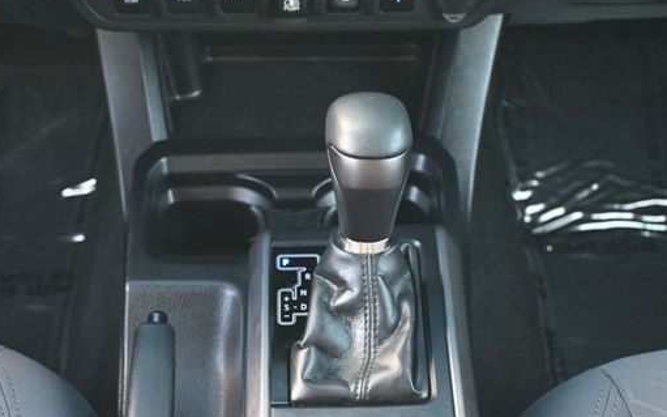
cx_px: 296
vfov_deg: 21.5
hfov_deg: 33.8
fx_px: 1096
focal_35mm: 60
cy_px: 260
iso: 3200
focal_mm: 31.5
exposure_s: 1/100
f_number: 5
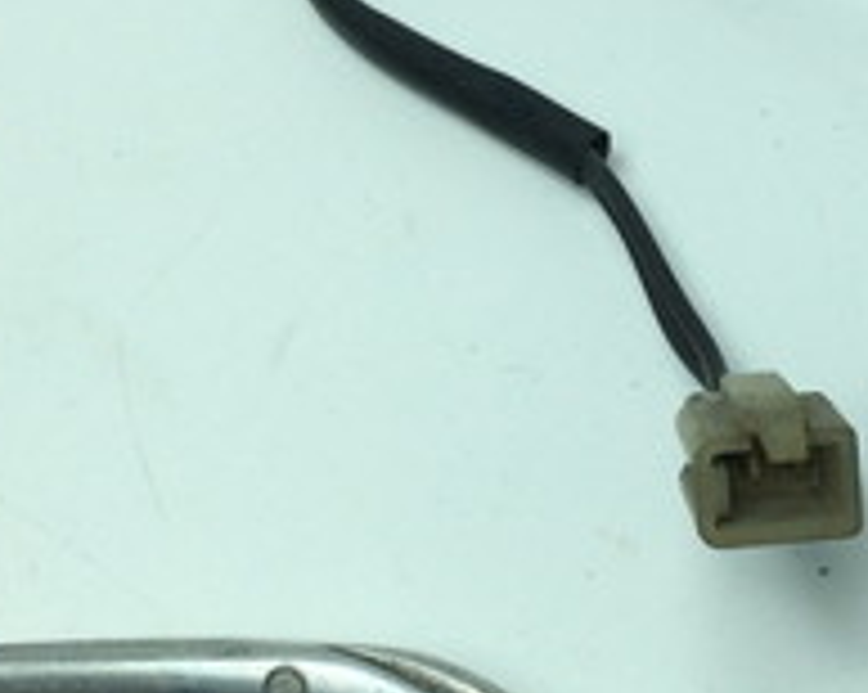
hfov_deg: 19.6
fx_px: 2489
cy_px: 270
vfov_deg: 15.8
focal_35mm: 97
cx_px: 706
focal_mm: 3.3
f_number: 2.4
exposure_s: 1/534
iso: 32
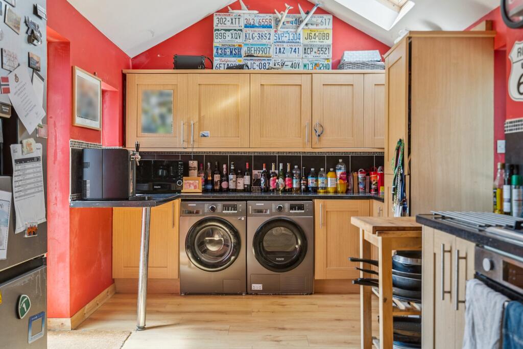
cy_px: 174
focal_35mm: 29
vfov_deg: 45.0
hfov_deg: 63.7
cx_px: 262
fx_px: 421
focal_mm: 29
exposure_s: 1/40
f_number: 5.6
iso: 400
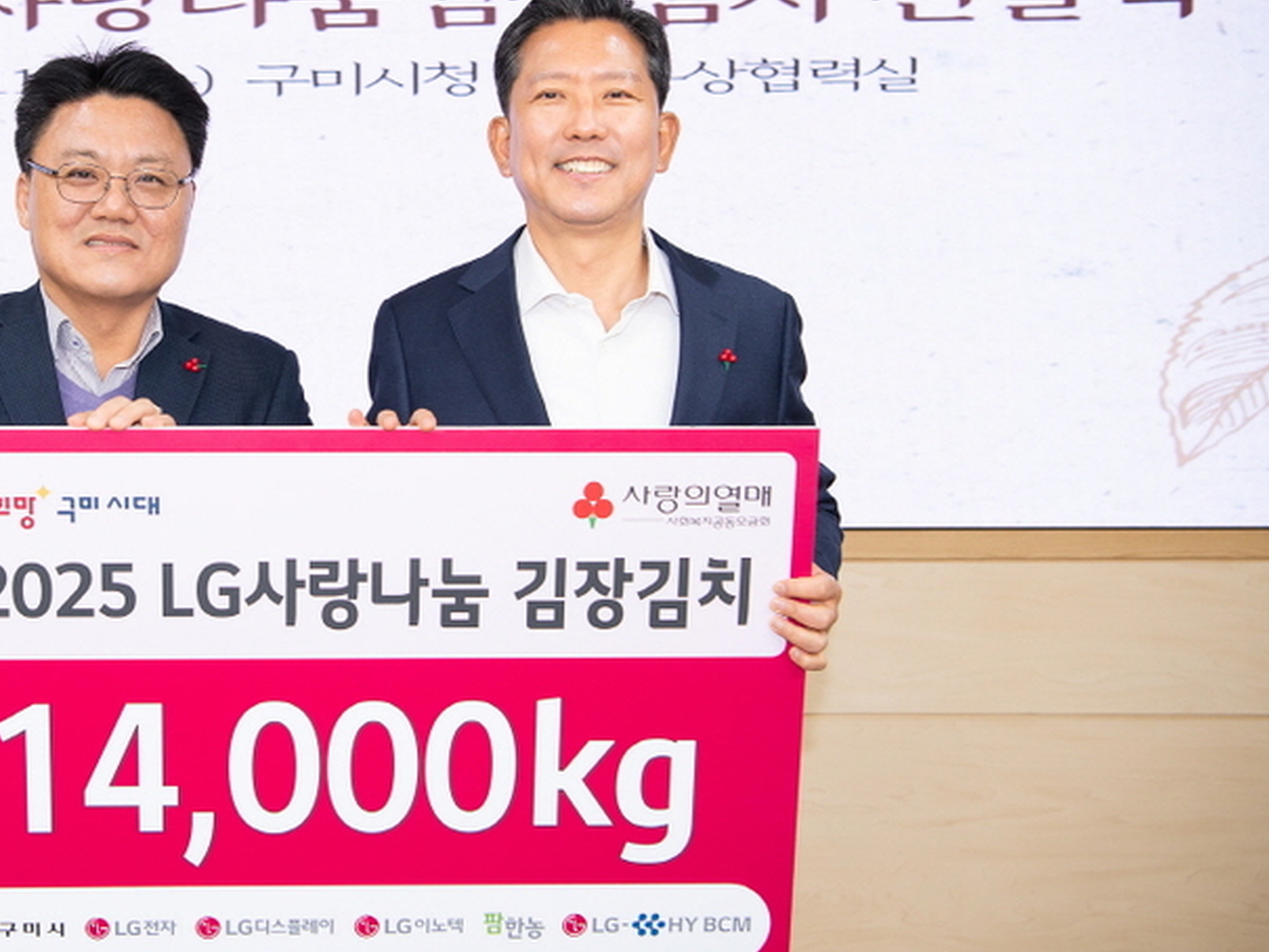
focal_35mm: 50
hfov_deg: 37.3
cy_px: 454
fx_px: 1833
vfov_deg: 29.1
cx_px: 332
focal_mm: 35
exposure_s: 1/200
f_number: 4
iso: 800
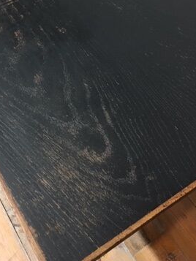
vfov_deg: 36.2
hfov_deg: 28.0
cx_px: 90
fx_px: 392
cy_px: 75
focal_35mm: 52
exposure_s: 1/17
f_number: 2.2
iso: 100
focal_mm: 4.15
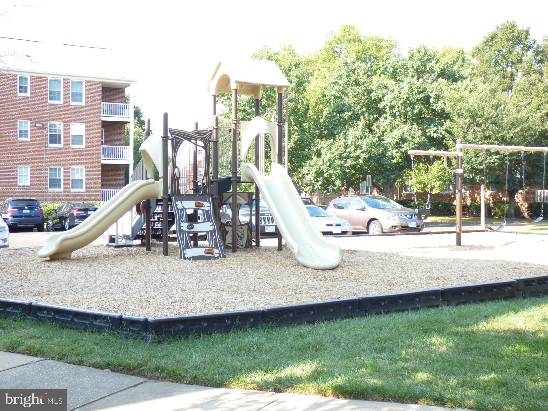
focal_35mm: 44
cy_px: 206
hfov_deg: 42.9
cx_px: 274
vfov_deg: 32.9
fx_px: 697
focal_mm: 7.79
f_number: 3.7
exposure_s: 1/100
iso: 100
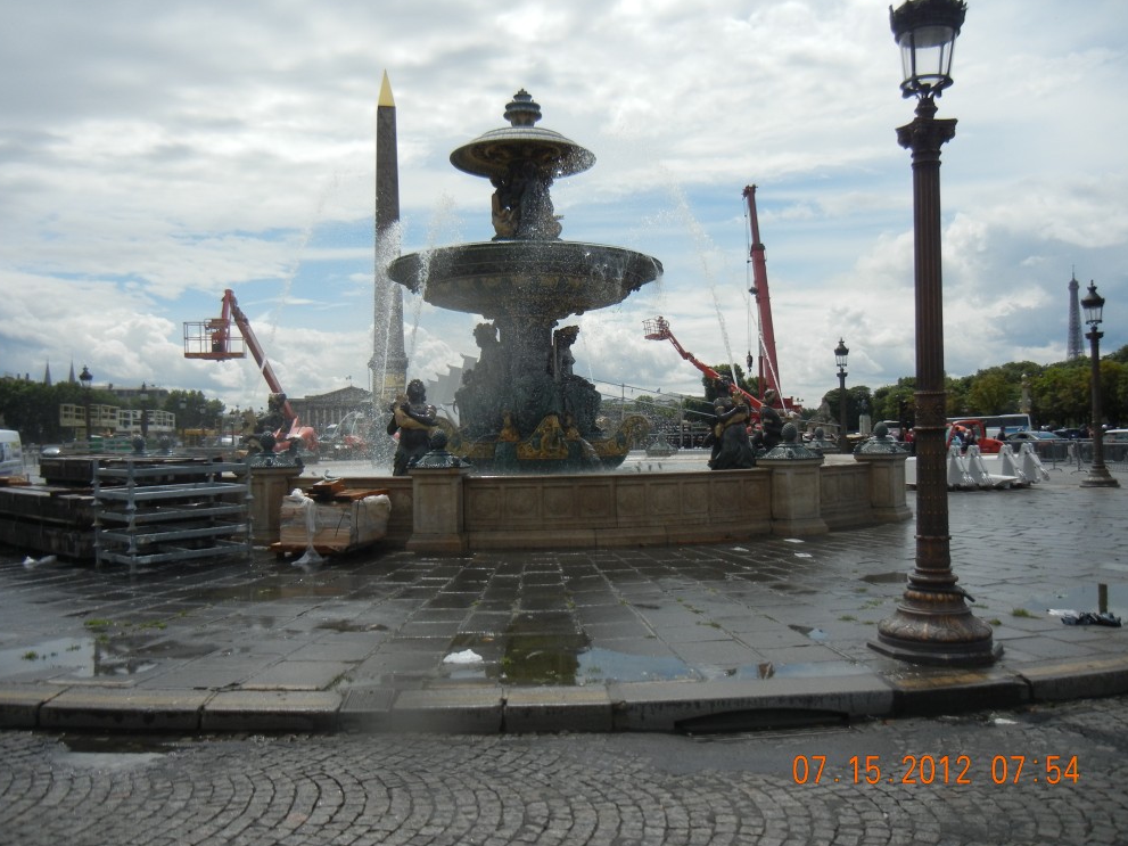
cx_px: 568
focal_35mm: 31
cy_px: 424
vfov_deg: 45.4
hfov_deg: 58.4
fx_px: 1010
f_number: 7
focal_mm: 5.4
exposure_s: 1/725
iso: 160
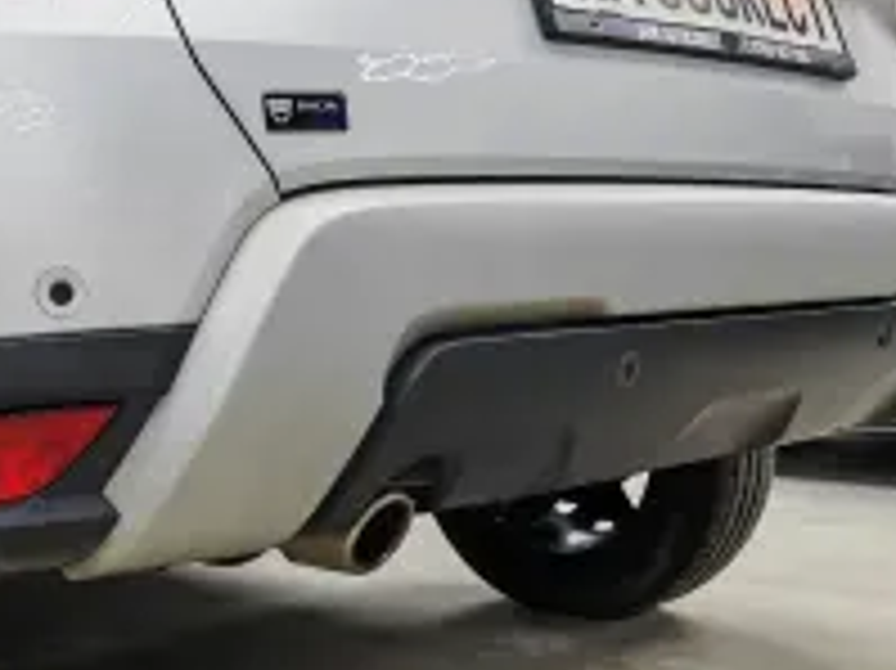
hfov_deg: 39.4
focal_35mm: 47
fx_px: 1216
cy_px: 364
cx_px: 225
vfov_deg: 30.8
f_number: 1.6
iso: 200
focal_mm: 5.4
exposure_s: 1/100
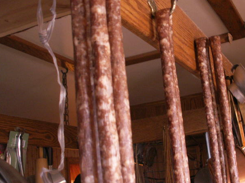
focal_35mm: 52
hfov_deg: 36.3
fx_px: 368
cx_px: 170
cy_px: 76
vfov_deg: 28.0
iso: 160
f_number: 2.8
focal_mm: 5.86
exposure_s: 1/6
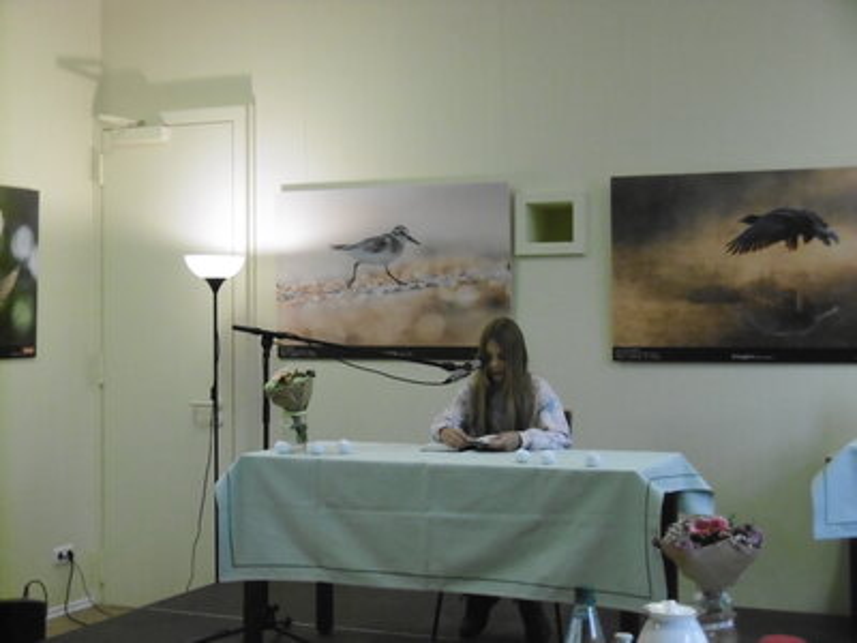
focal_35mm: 59
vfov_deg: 24.8
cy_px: 322
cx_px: 428
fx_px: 1461
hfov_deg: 32.7
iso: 800
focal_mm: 10.5
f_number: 4.2
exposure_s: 1/50
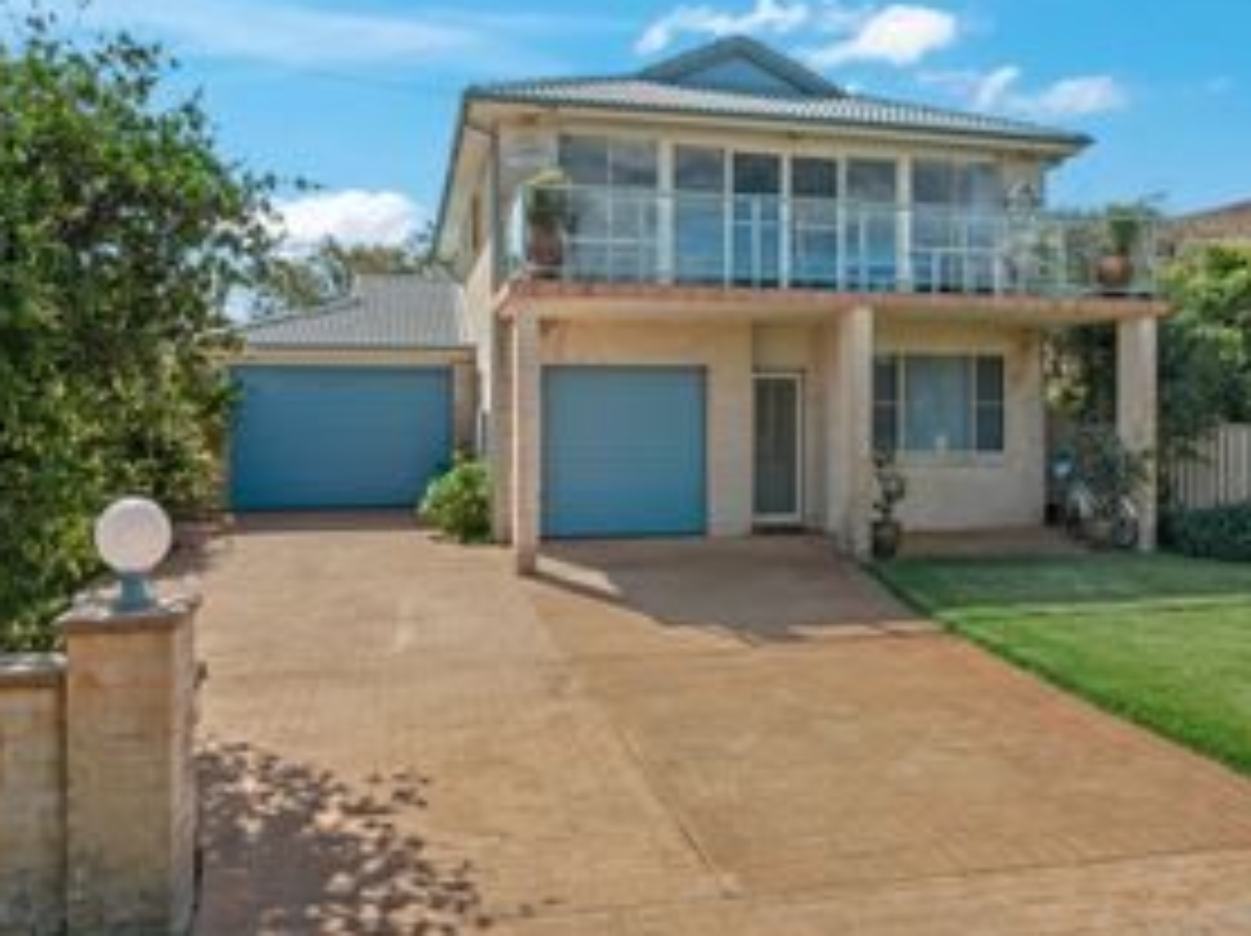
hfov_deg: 67.3
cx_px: 657
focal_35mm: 26
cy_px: 385
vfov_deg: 52.7
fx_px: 939
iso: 100
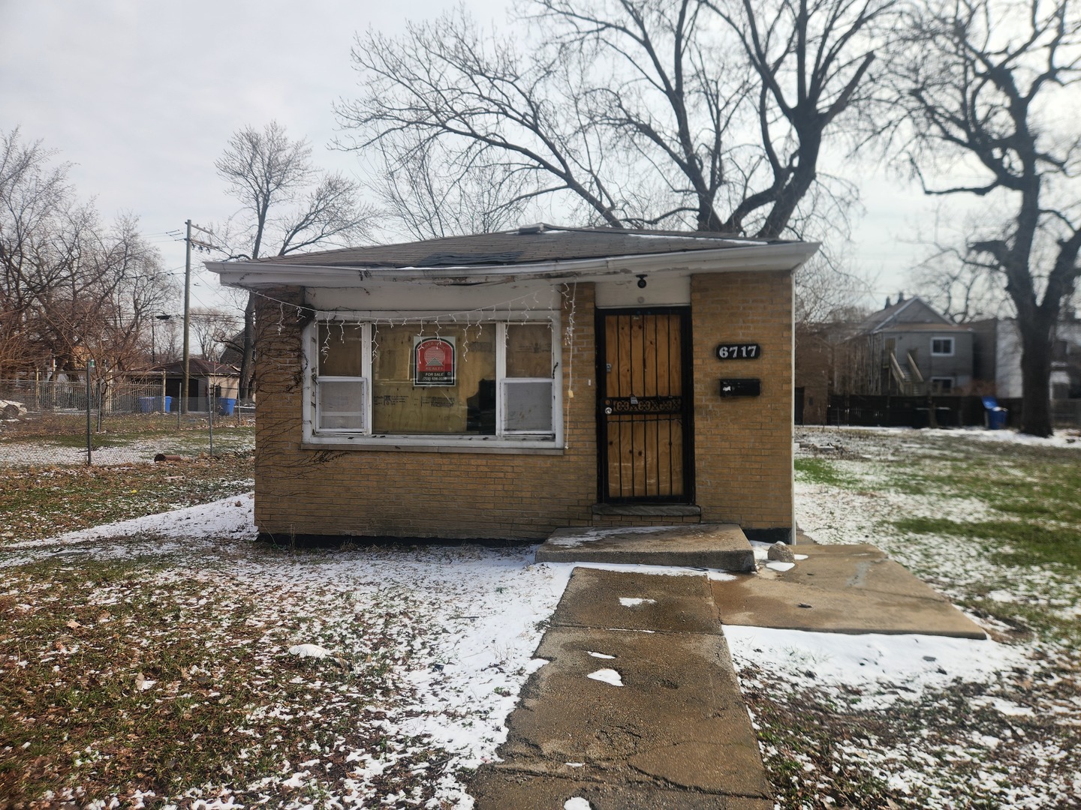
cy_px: 405
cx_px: 540
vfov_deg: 58.9
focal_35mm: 23
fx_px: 718
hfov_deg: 73.9
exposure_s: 1/1775
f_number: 1.8
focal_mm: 5.4
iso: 20
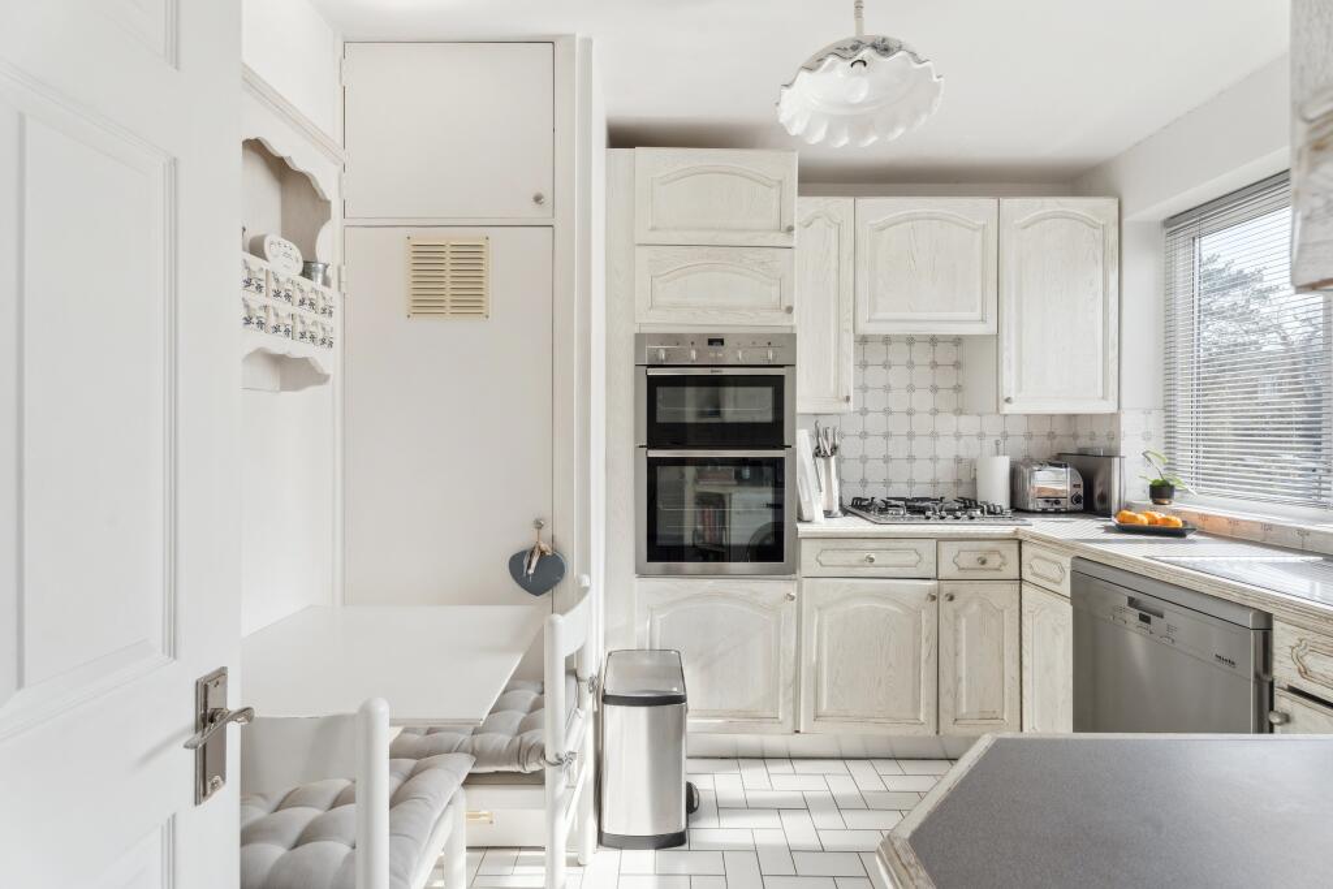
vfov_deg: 73.8
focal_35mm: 16
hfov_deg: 96.7
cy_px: 444
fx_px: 592
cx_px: 666
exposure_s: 1/100
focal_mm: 16
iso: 250
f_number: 9
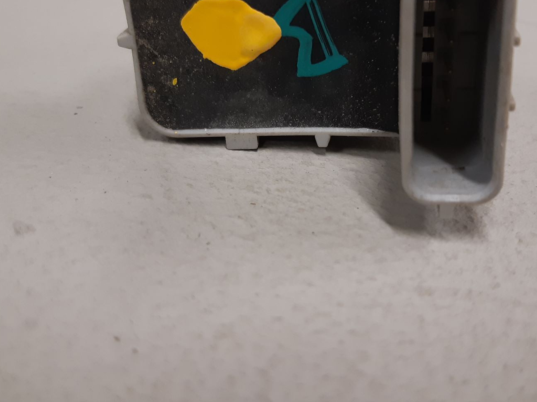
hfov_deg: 45.7
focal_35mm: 41
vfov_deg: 35.0
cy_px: 154
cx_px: 305
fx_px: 636
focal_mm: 3.93
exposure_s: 1/50
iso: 125
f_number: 1.7
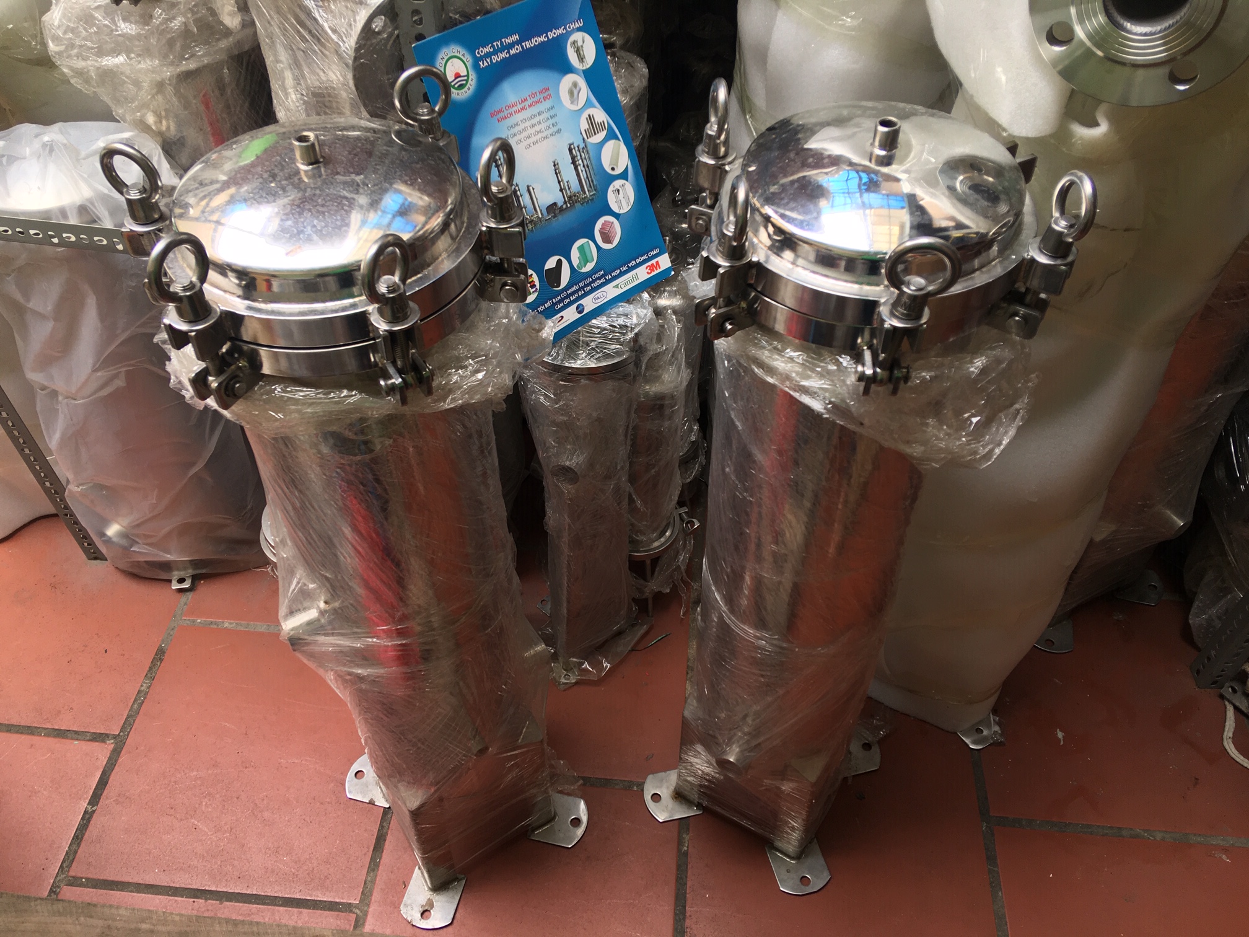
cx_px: 624
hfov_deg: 61.7
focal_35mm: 29
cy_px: 468
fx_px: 1046
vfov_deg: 48.2
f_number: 2.2
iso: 25
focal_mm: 4.15
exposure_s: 1/33
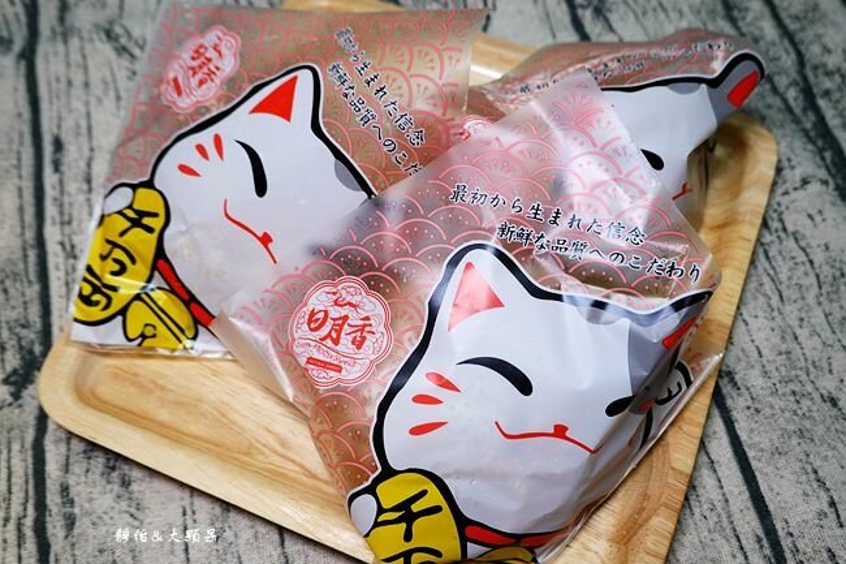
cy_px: 282
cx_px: 423
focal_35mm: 37
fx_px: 869
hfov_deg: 51.9
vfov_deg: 35.9
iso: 125
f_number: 3.5
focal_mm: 13.56
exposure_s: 1/50
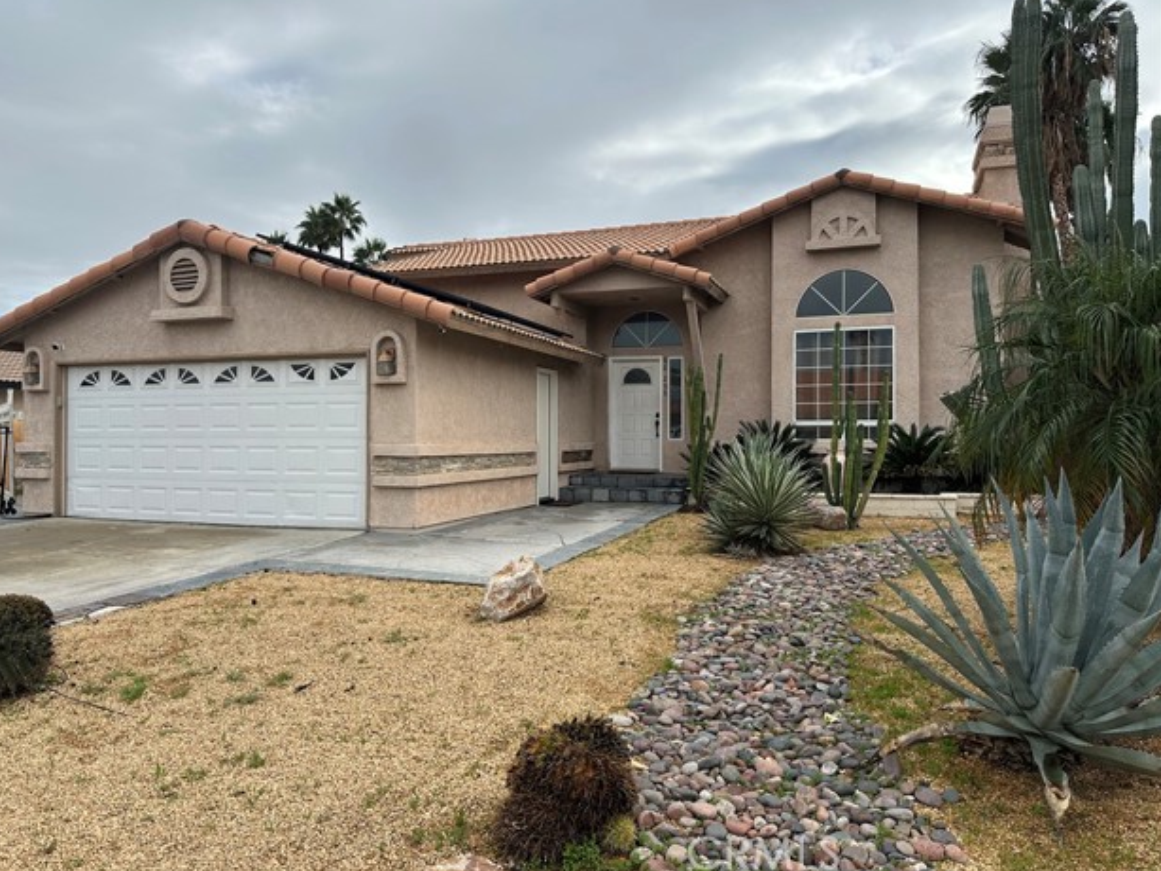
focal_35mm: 25
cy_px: 427
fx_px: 839
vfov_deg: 54.9
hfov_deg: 69.3
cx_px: 558
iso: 80
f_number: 1.78
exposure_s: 1/4762
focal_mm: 6.86
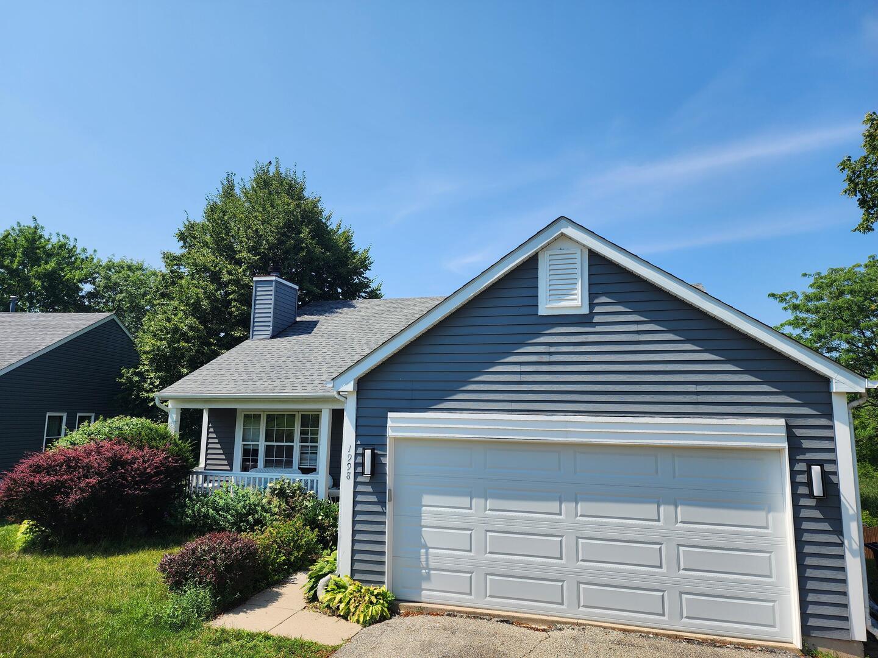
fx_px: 583
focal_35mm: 23
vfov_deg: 58.9
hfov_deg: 73.9
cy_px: 329
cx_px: 439
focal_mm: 6.4
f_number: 1.8
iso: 12
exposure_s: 1/1019
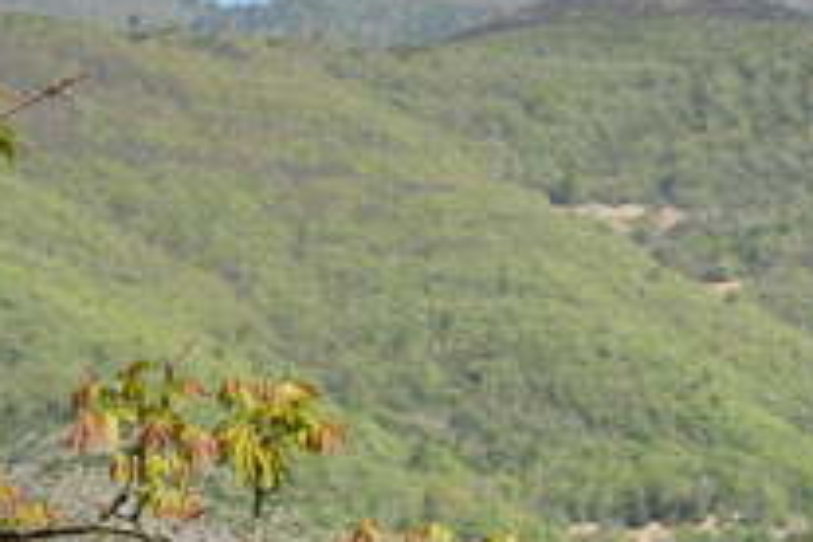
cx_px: 1508
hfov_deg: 8.8
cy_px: 848
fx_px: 5068
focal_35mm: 224
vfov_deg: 6.0
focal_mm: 31
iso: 400
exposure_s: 1/160
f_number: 16
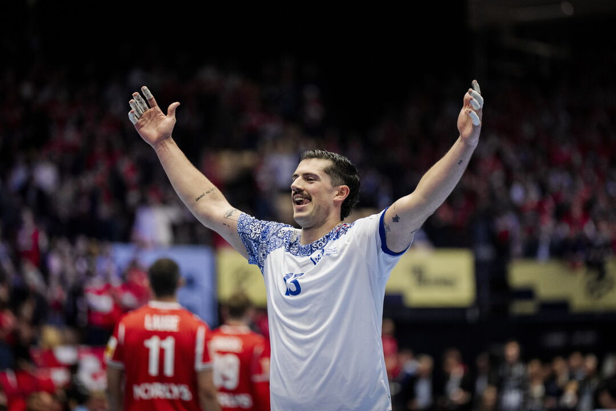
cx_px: 308
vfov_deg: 6.9
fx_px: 3422
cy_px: 206
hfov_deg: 10.3
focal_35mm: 200
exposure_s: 1/1250
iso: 4000
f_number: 2.8
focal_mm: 200
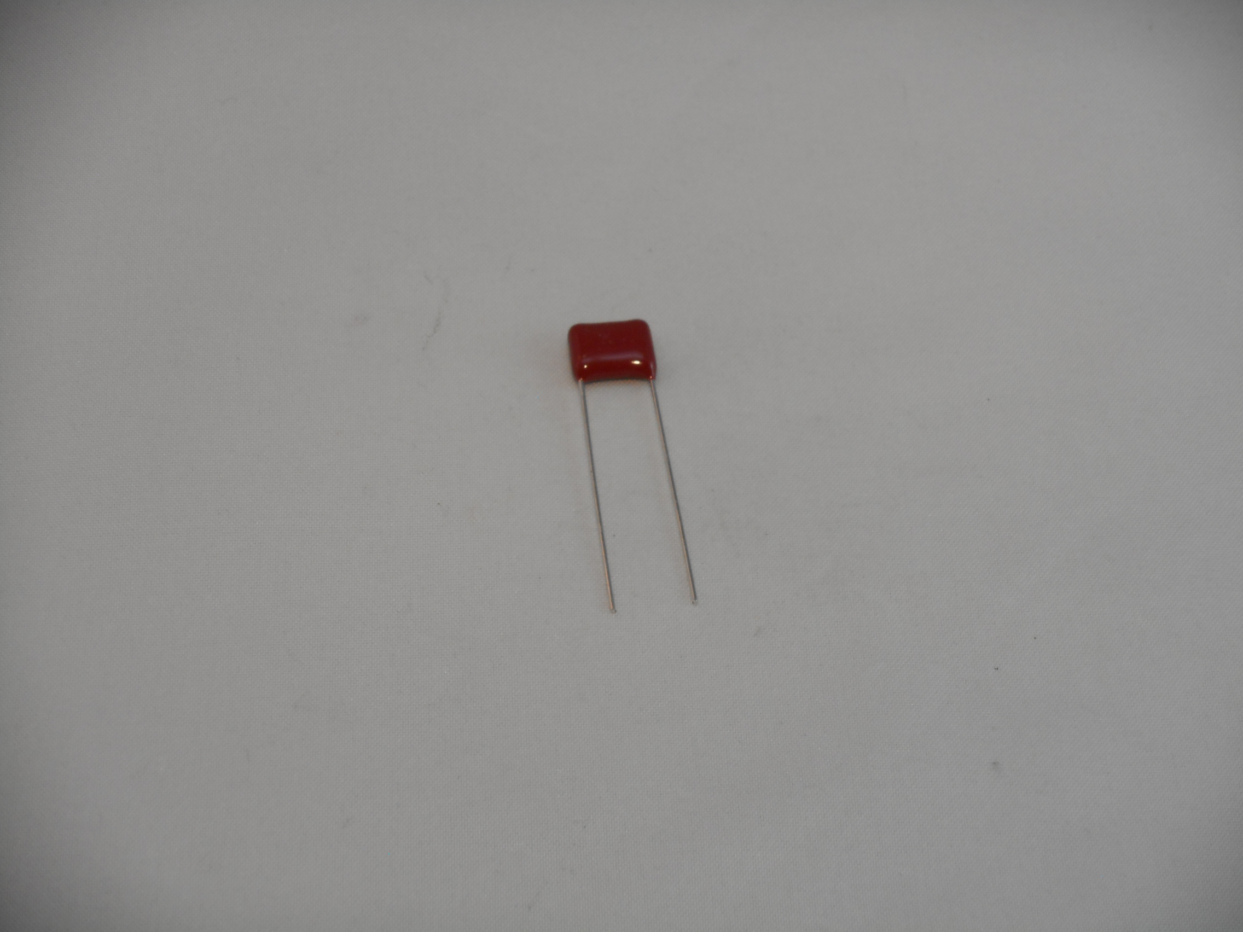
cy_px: 466
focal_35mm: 117
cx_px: 622
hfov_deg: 16.8
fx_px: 4201
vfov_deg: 12.7
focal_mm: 20.9
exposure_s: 1/60
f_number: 5.9
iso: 160
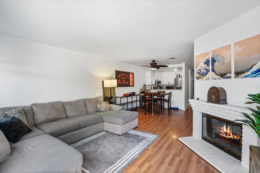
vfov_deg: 73.8
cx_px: 130
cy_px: 86
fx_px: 116
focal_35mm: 16
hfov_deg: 96.7
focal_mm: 16
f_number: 11
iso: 800
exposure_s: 1/40
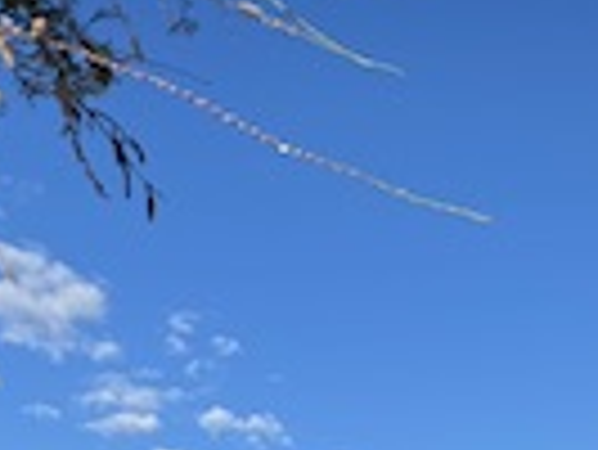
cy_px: 639
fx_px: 1349
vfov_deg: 17.4
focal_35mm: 78
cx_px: 193
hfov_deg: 24.9
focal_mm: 4.25
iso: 32
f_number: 1.8
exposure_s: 1/3497
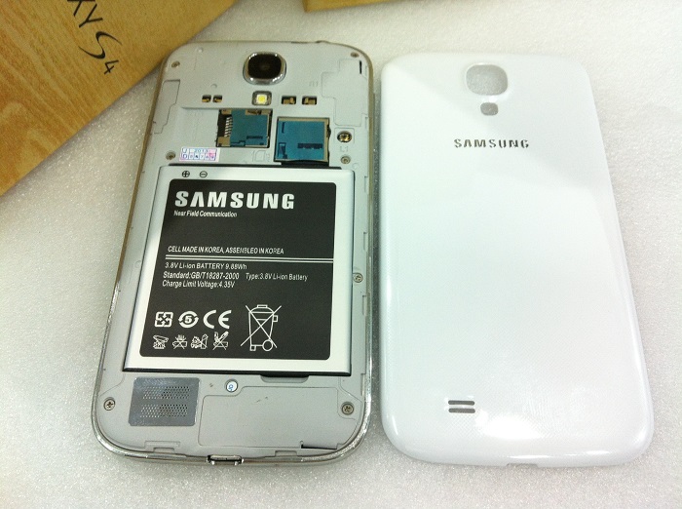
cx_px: 341
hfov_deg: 52.7
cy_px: 254
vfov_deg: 40.6
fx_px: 688
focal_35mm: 35
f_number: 2.8
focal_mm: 3.85
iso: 100
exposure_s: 1/17
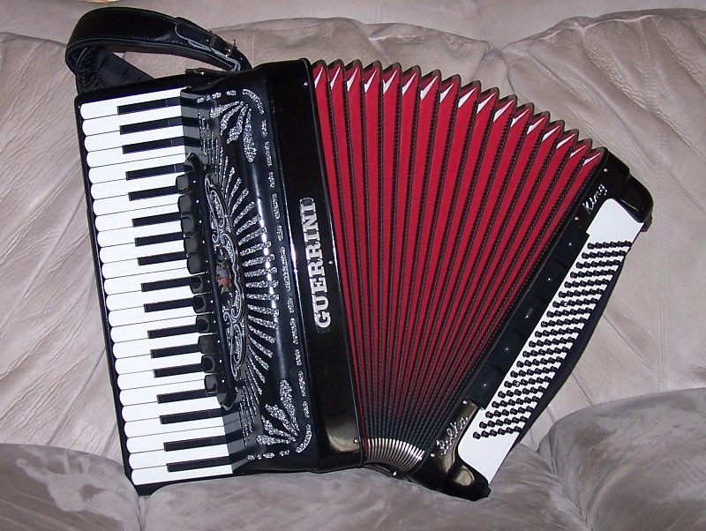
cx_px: 353
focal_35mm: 38
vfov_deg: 37.8
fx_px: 776
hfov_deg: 48.9
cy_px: 266
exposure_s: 1/60
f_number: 2.8
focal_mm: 6.3
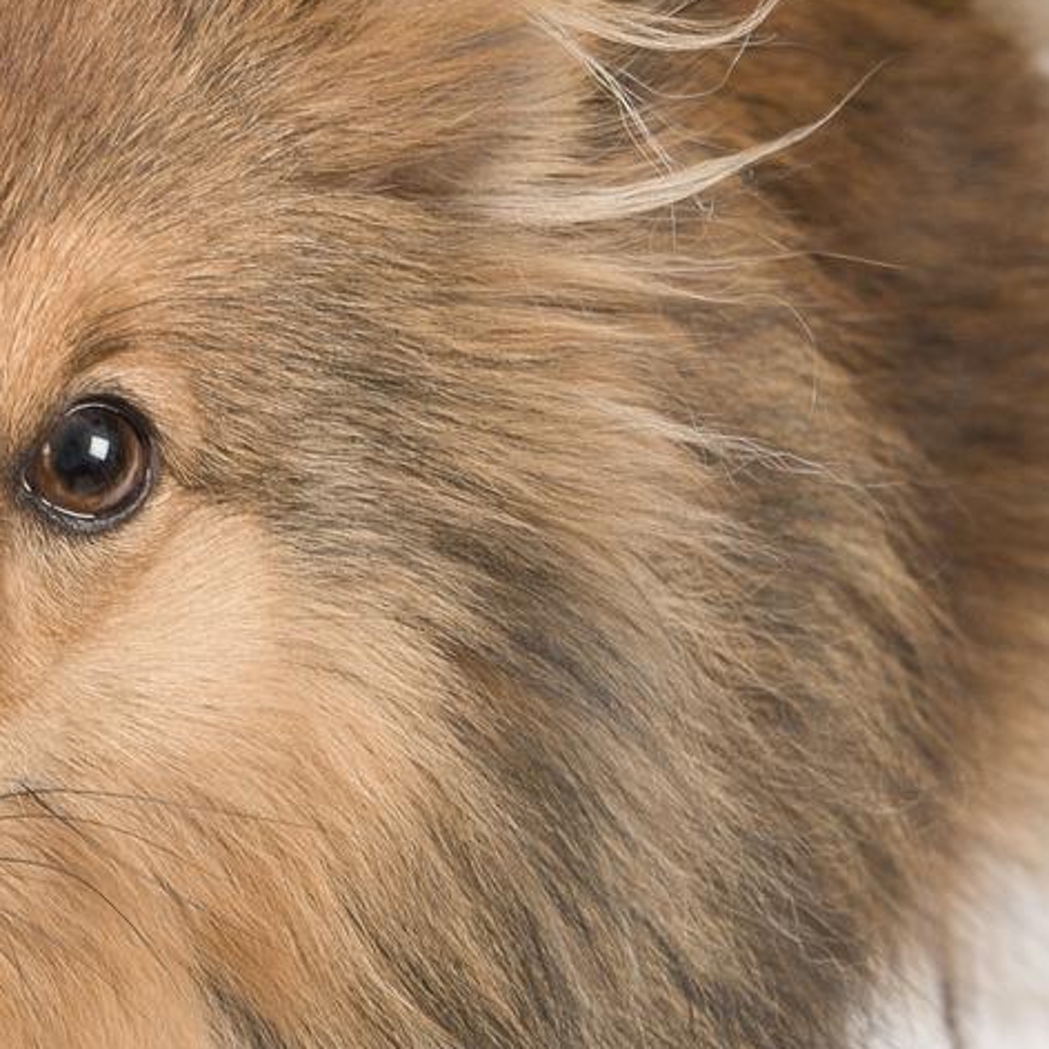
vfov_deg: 8.1
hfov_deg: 8.0
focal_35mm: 216
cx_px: -216
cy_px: 347
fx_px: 7406
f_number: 10
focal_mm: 48
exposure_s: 1/160
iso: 100
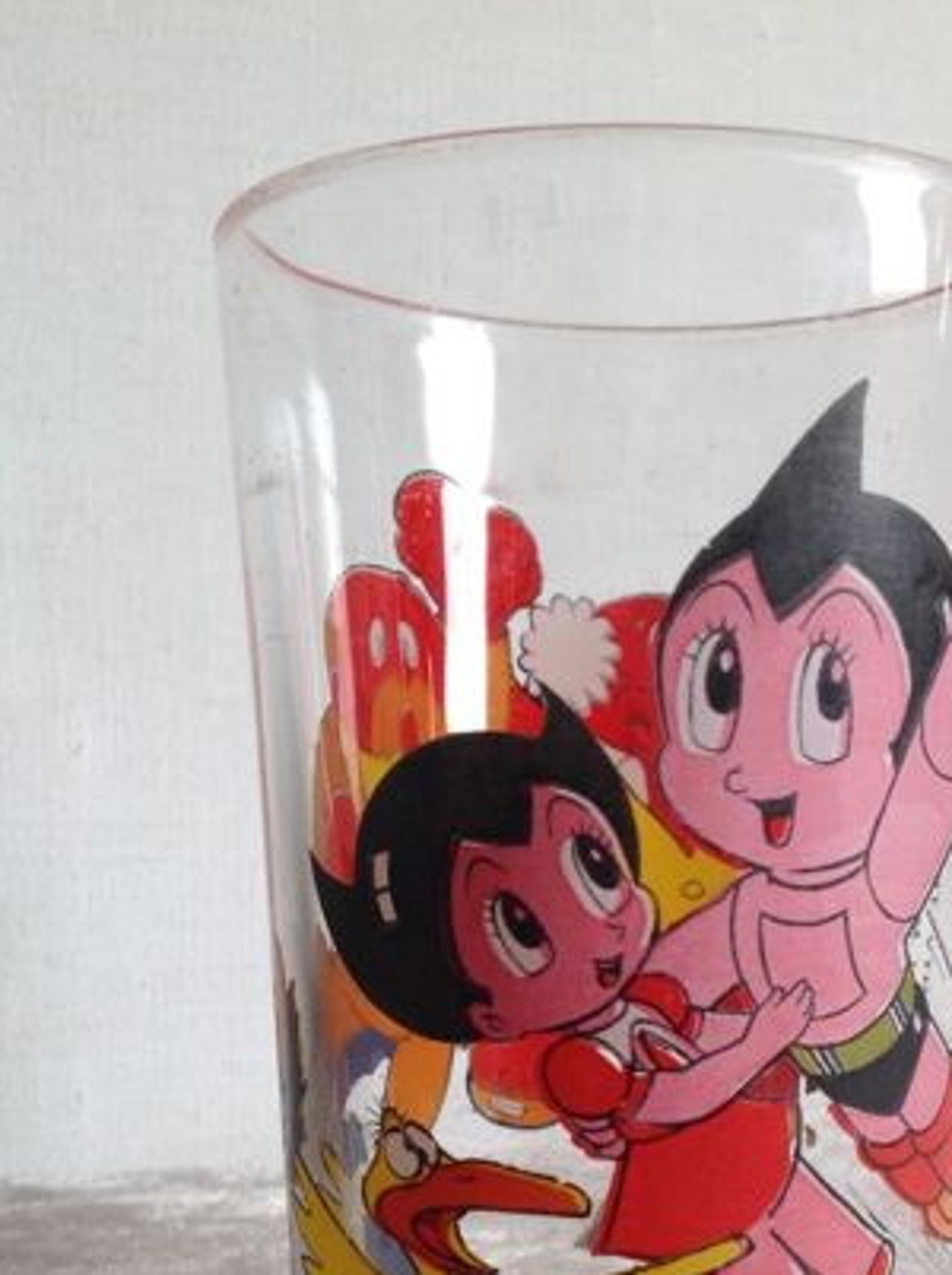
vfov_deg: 33.9
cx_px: 651
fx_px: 2060
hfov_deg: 25.9
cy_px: 906
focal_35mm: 56
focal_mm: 4.28
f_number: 2.4
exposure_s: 1/60
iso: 64
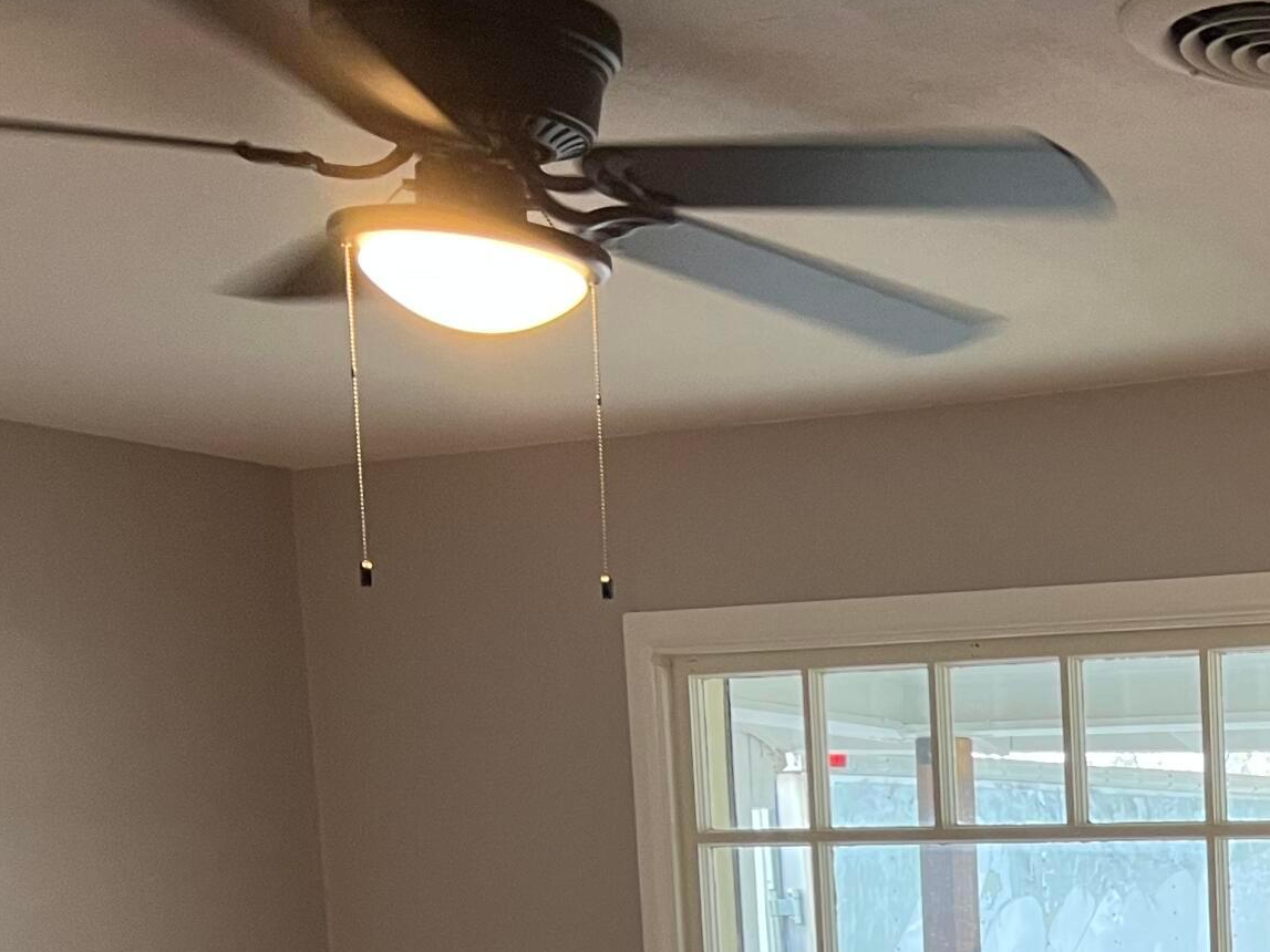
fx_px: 2495
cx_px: 1641
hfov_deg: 24.9
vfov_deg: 20.1
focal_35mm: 68
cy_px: 1184
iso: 125
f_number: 1.5
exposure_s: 1/60
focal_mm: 5.7
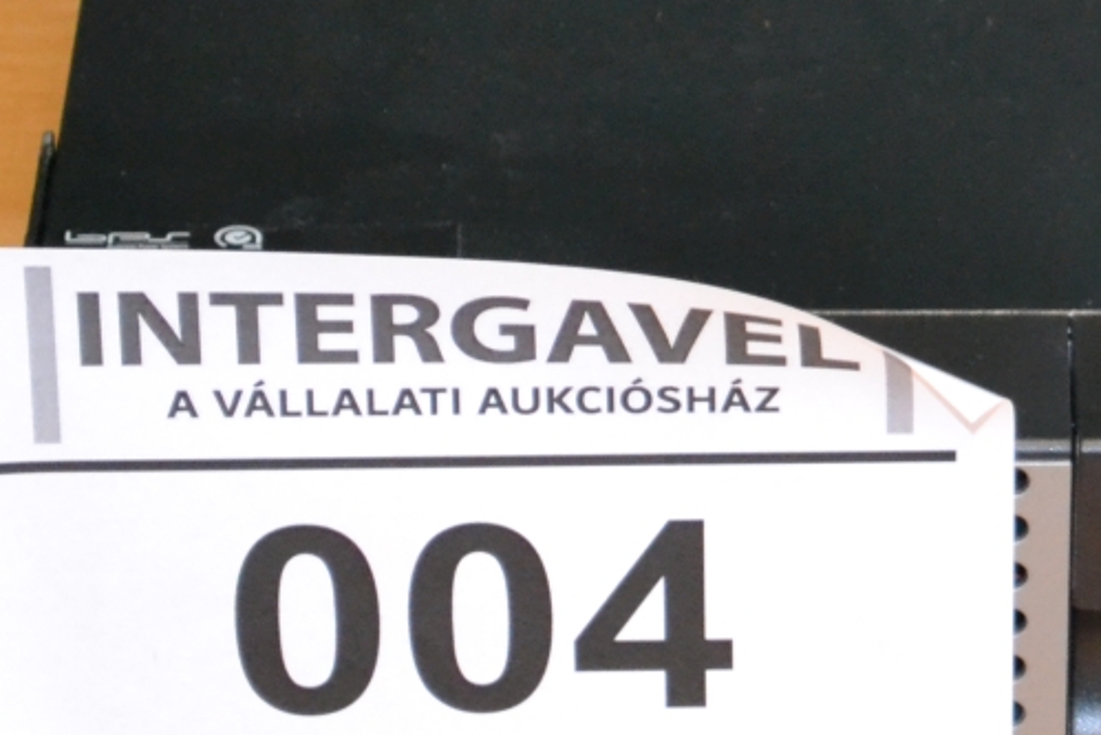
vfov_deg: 5.2
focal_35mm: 265
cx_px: 1525
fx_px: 8094
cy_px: 235
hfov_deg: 7.7
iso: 2800
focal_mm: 55
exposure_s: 1/60
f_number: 5.6
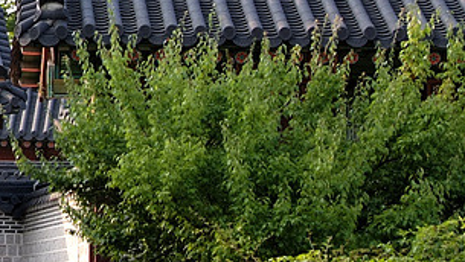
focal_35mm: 174
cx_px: -258
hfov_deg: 11.8
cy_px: 155
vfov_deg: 7.0
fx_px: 2147
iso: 125
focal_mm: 29
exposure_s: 1/90
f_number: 5.6
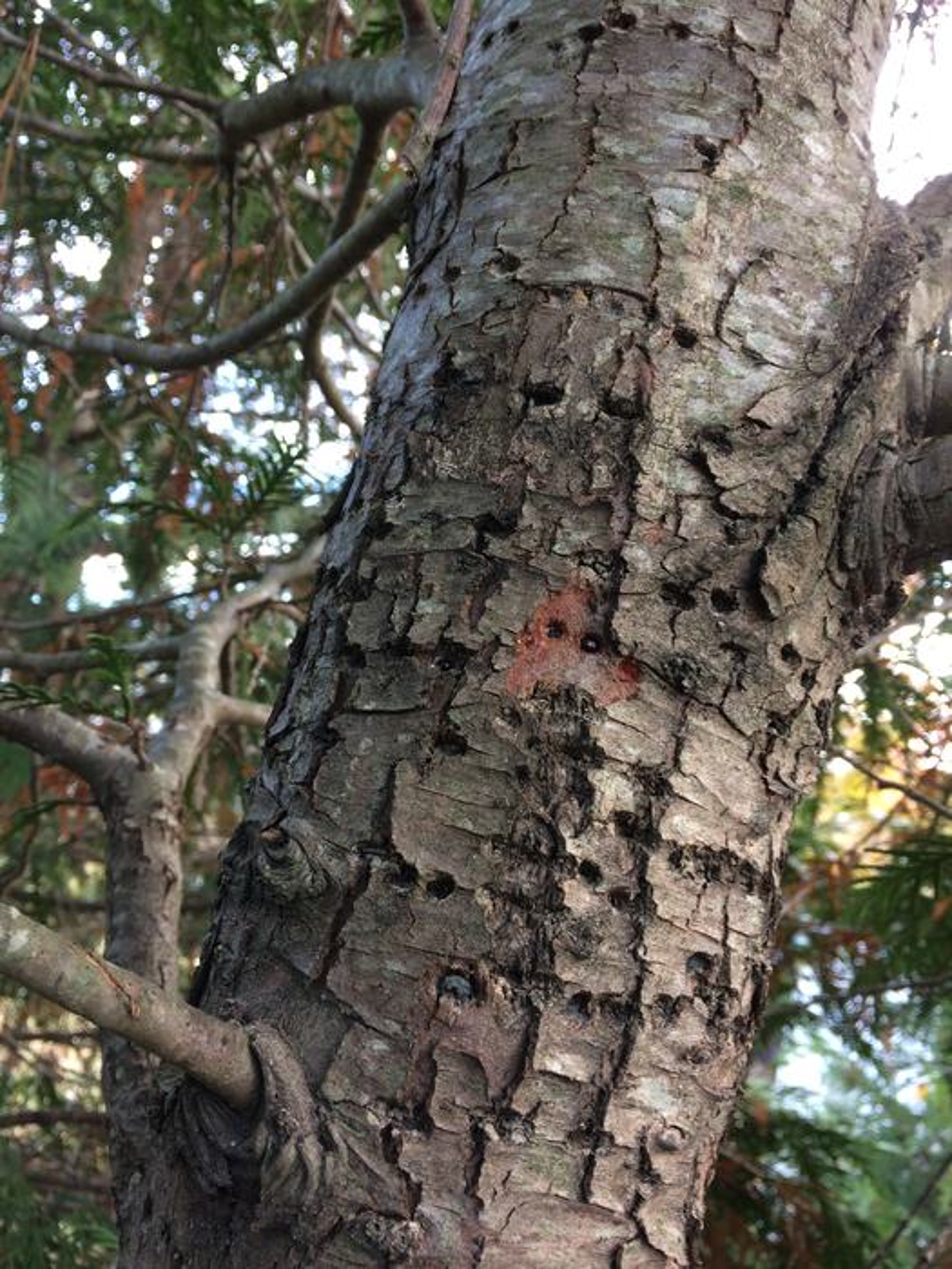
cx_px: 476
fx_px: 1063
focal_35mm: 29
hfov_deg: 48.2
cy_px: 634
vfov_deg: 61.7
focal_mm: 4.15
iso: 40
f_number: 2.2
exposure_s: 1/30
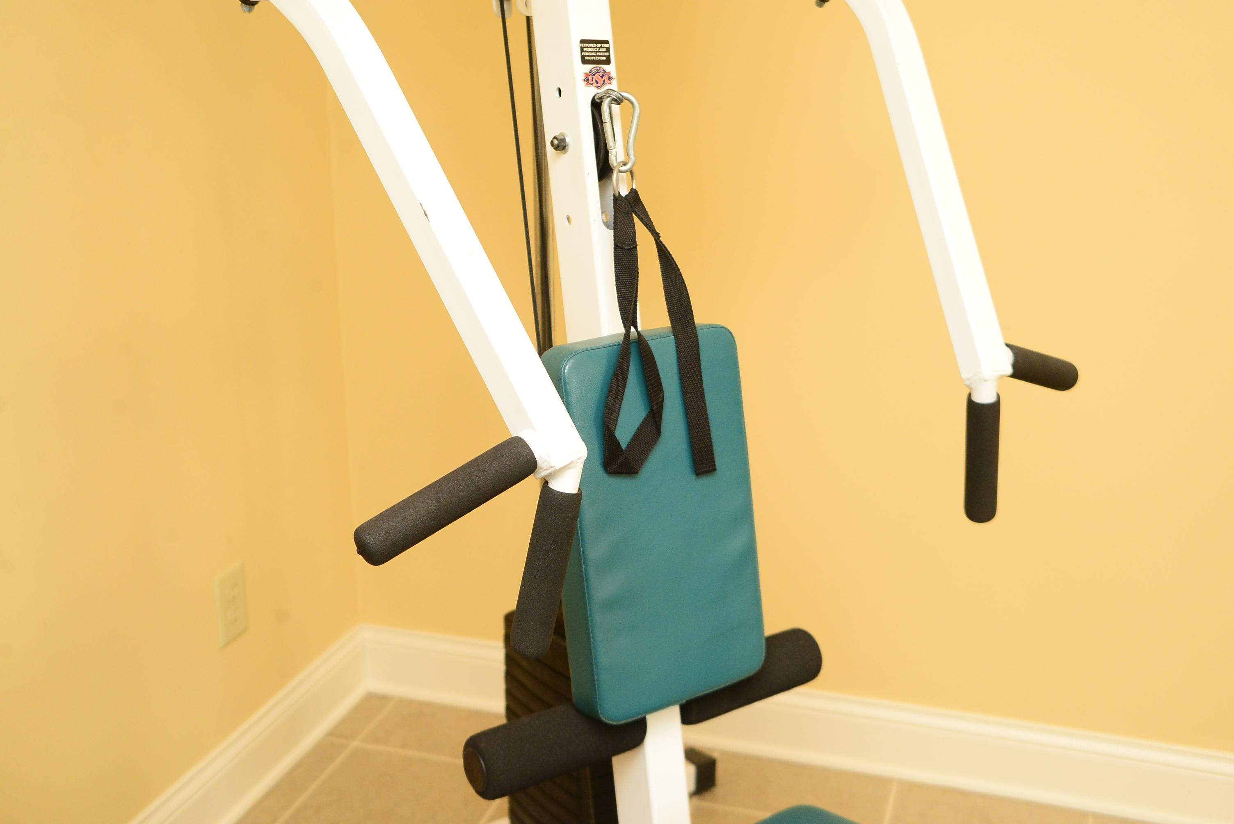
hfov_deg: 48.4
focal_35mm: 40
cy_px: 412
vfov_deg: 33.4
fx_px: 1372
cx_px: 617
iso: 2500
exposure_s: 1/160
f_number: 6.3
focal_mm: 40
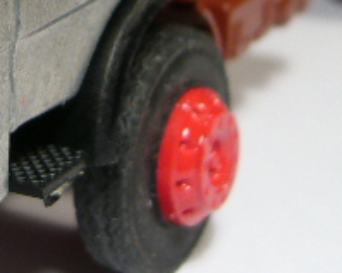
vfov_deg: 13.5
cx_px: -9
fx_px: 1113
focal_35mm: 110
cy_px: -74
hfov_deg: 17.0
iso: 80
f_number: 2.8
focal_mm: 5.8
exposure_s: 1/30
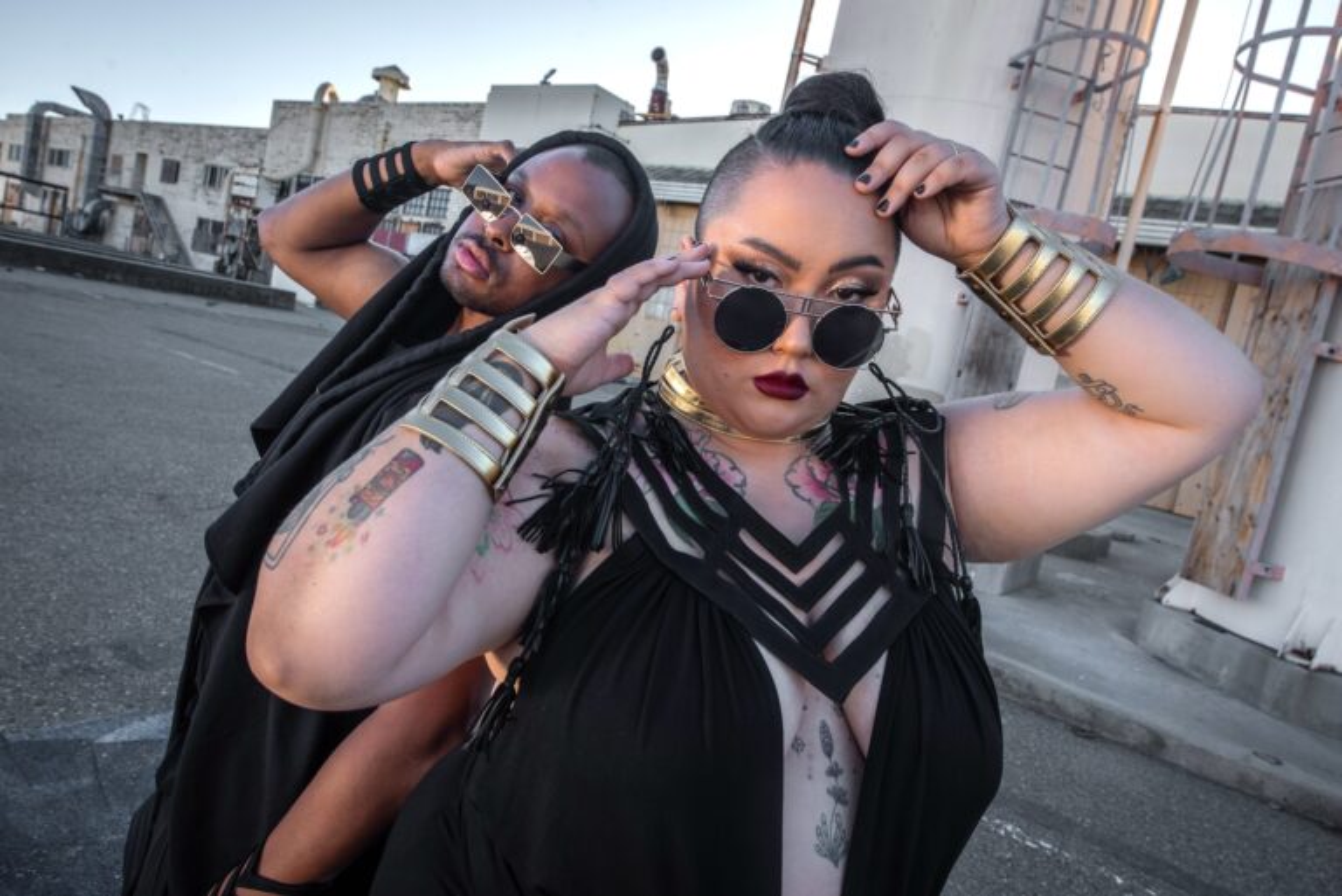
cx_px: 671
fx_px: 895
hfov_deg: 73.7
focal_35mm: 24
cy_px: 448
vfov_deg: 53.2
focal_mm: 24
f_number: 9
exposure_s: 1/250
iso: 400
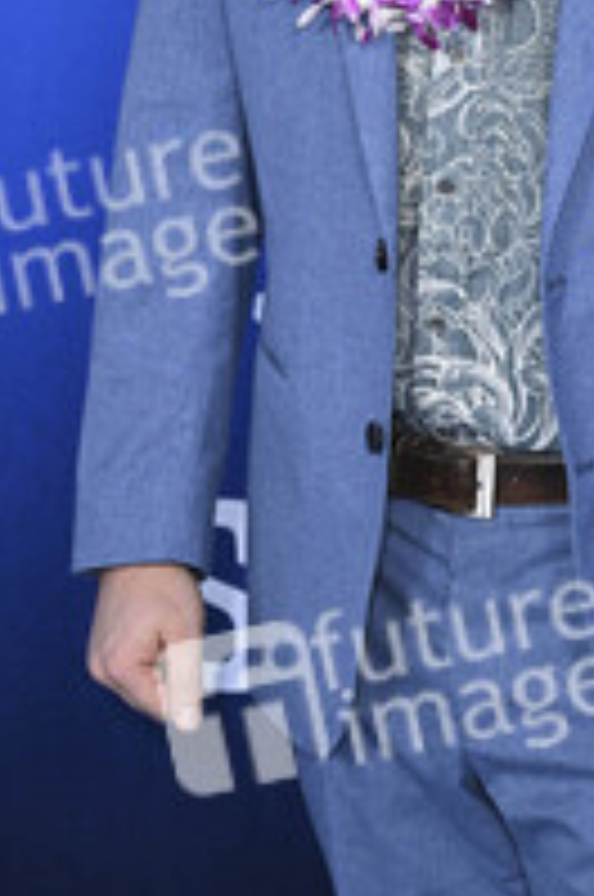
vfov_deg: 12.1
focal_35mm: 169
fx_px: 4197
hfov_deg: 8.1
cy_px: 14
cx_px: 518
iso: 1600
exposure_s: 1/200
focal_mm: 84
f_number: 6.3
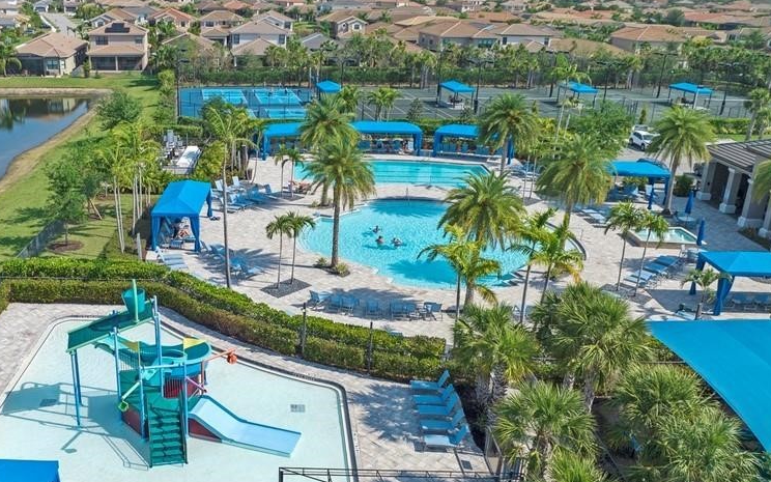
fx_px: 735
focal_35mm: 35
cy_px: 264
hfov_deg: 54.4
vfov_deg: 36.2
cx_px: 270
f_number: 2.8
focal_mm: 12.29
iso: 110
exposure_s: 1/3200
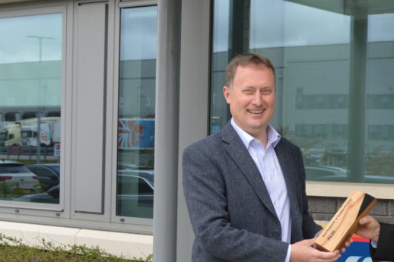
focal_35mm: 83
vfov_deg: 16.4
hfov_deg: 23.7
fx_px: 908
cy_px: 196
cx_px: 368
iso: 110
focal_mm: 28
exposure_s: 1/125
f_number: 5.6
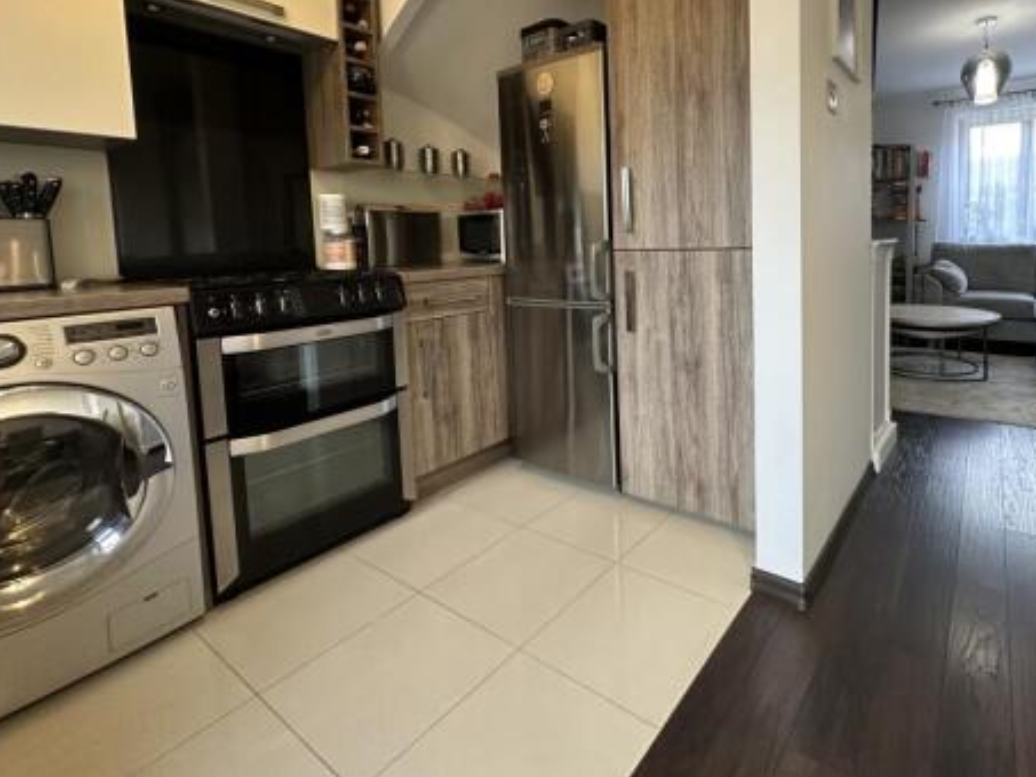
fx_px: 539
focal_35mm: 18
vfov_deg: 70.2
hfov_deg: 86.2
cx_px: 639
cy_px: 280
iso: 200
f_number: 2.2
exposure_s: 1/50
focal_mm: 2.22
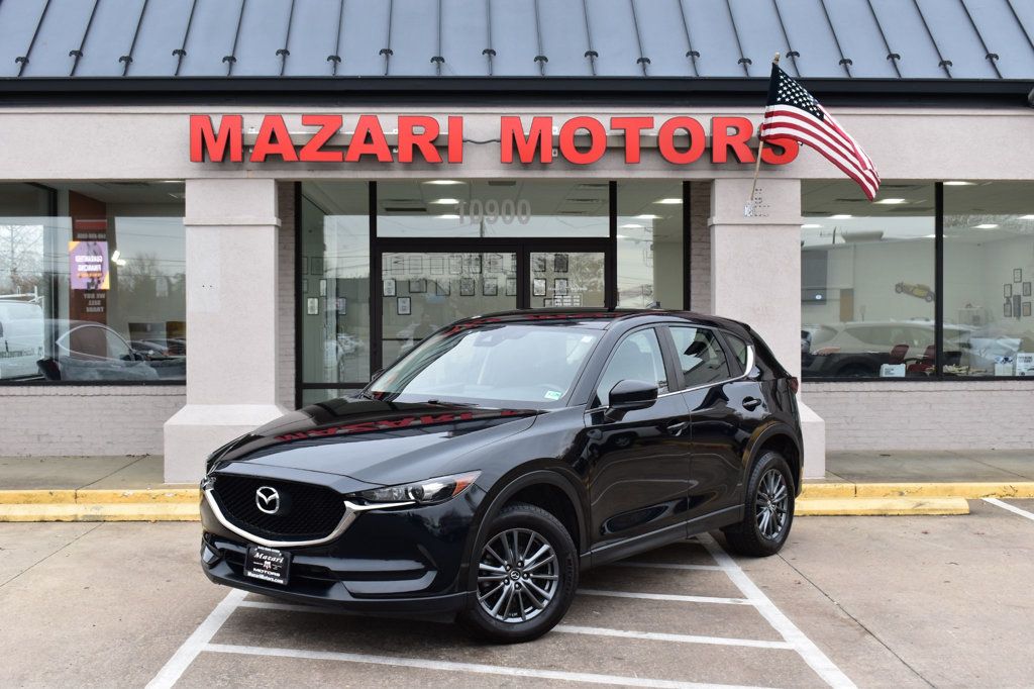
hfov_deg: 43.6
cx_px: 517
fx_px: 1292
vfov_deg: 29.8
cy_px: 344
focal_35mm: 45
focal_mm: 30
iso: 400
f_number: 8
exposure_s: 1/80
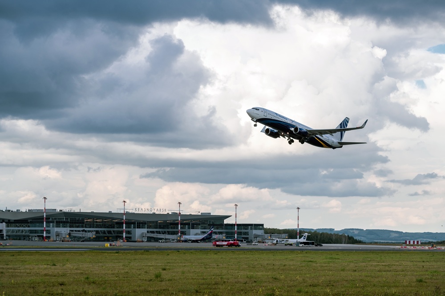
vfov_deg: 13.0
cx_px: 222
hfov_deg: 19.5
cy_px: 148
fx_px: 1297
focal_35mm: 105
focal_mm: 105
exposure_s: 1/320
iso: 100
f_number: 5.6
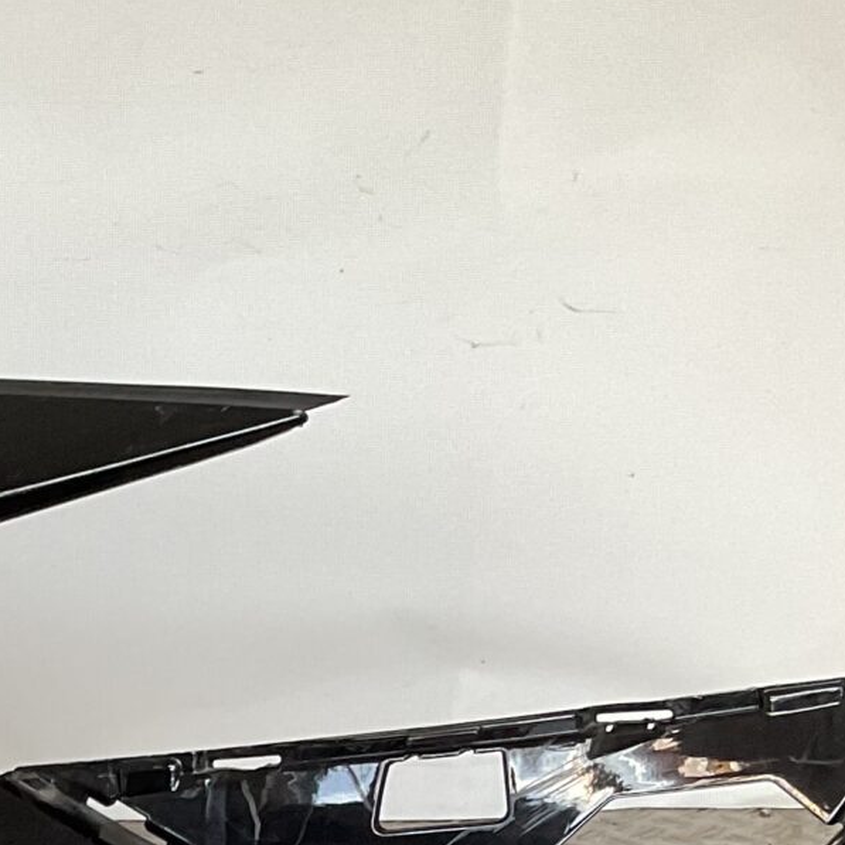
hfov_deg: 14.9
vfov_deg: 15.0
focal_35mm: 110
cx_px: -368
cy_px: 1142
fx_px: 3038
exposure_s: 1/60
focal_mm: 3
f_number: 1.8
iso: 40
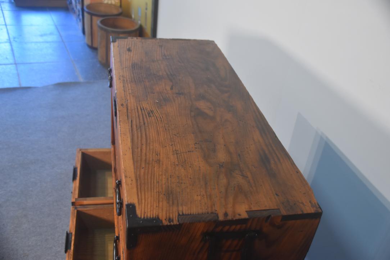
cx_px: 195
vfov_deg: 40.0
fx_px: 358
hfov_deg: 57.2
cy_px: 130
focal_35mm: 33
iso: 800
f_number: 3.8
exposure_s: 1/60
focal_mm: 22
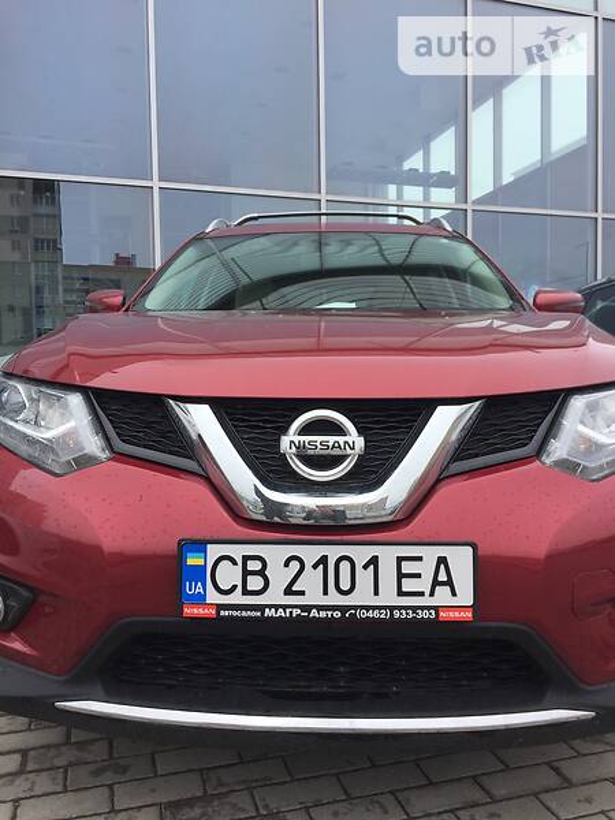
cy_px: 410
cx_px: 308
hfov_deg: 48.2
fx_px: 687
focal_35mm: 29
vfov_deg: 61.7
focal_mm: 4.2
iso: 32
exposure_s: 1/989
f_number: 2.2
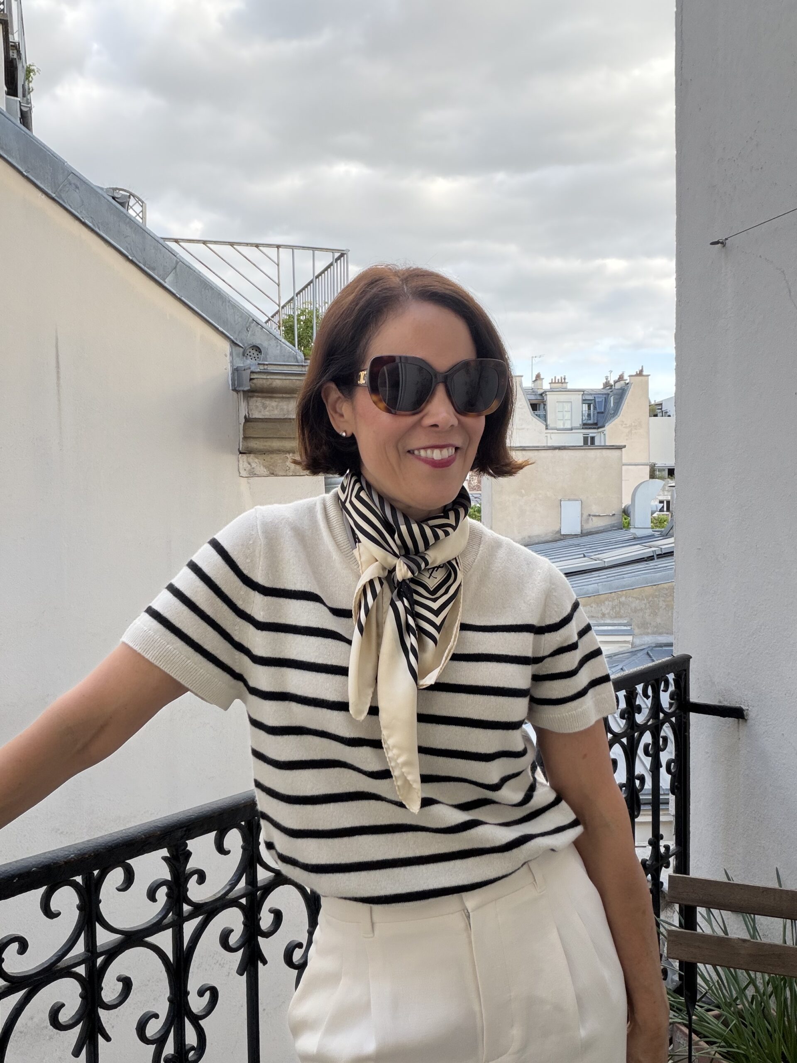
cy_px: 532
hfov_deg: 46.8
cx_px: 398
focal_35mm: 30
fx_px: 921
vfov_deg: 60.0
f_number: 1.9
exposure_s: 1/203
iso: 50
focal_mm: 2.71
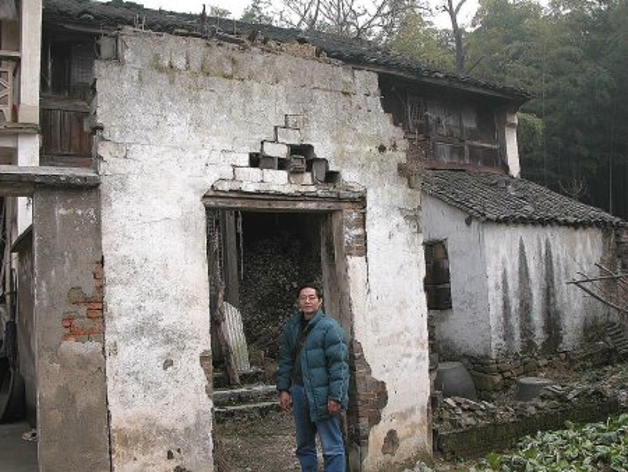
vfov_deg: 41.8
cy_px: 236
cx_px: 314
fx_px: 617
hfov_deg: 53.9
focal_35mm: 34
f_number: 4.5
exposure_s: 1/149
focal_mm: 8.9
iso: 100
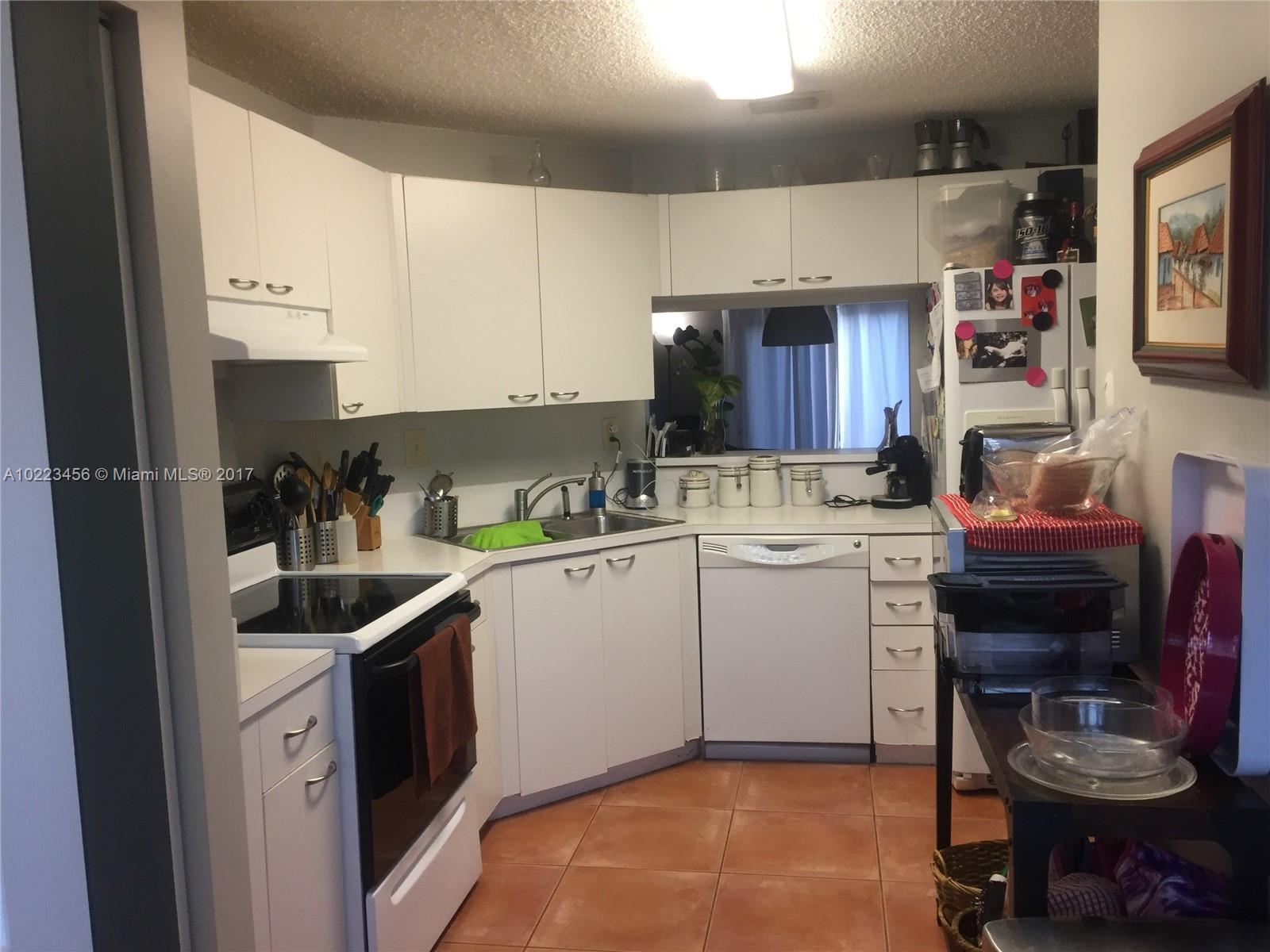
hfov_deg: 61.7
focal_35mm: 29
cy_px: 476
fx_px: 1064
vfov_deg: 48.2
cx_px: 635
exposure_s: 1/30
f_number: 2.2
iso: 100
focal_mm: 4.15
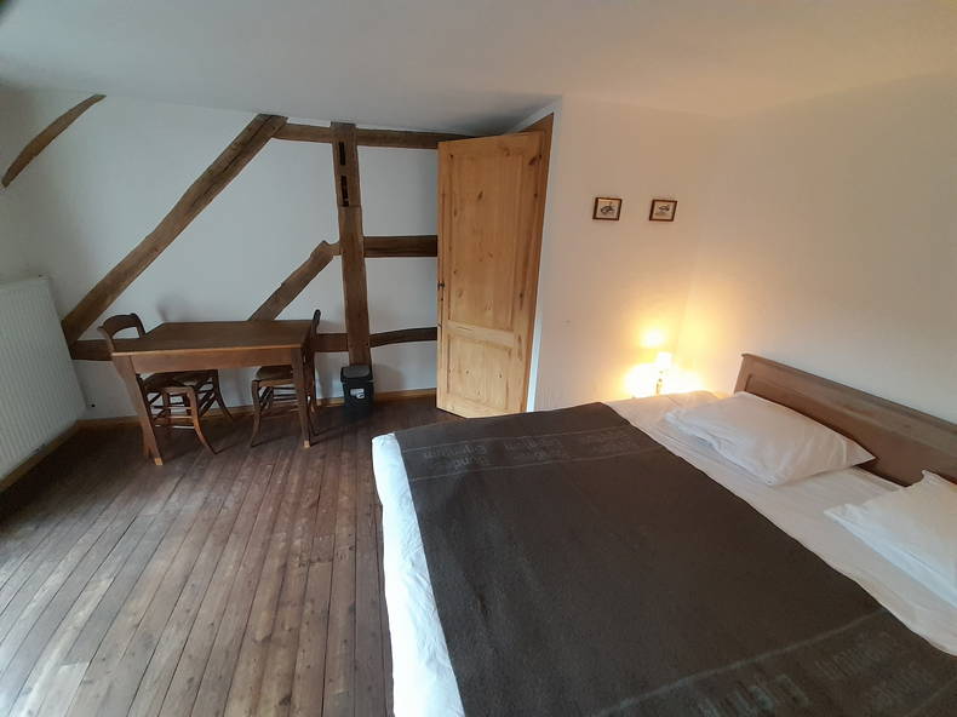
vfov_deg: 89.9
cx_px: 478
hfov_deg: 106.2
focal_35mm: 13
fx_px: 359
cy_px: 358
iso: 250
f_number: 2.2
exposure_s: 1/50
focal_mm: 1.13
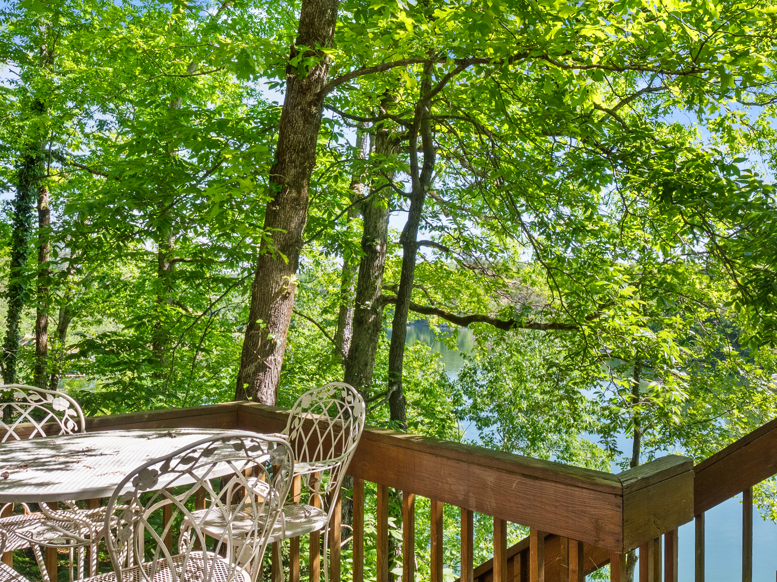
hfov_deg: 60.6
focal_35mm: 29
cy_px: 365
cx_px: 497
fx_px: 651
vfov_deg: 47.8
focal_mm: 8
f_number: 5.6
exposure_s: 1/125
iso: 400
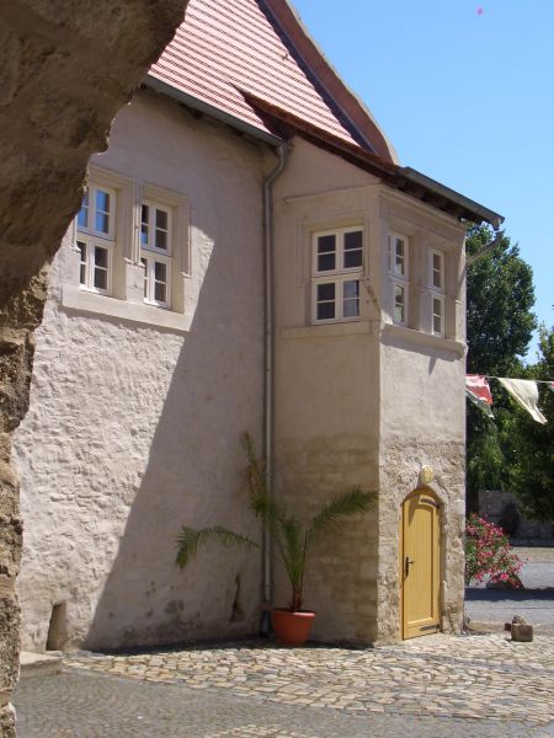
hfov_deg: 29.7
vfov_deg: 38.9
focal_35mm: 49
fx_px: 1046
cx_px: 277
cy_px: 369
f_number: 5
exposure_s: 1/320
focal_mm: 8.2
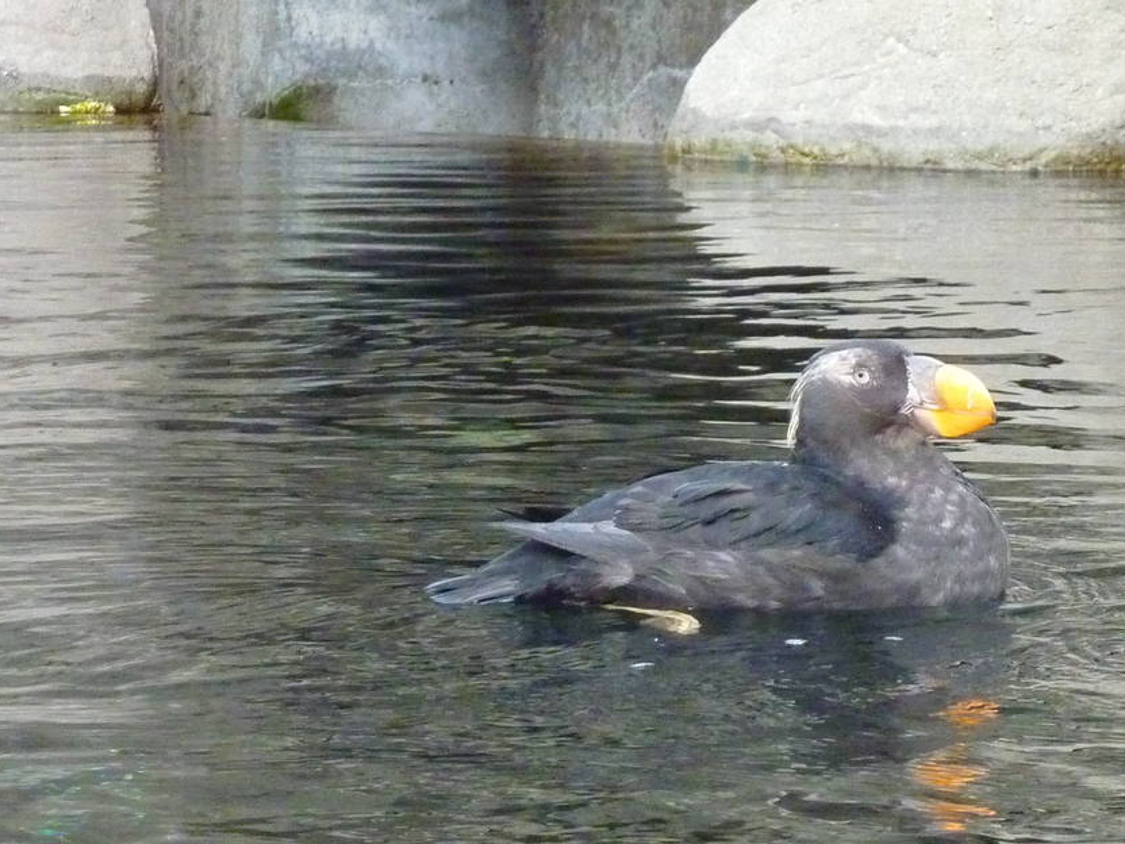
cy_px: 519
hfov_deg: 9.8
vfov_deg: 7.4
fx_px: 6500
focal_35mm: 200
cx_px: 1033
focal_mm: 17
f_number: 4.3
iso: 800
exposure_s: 1/320
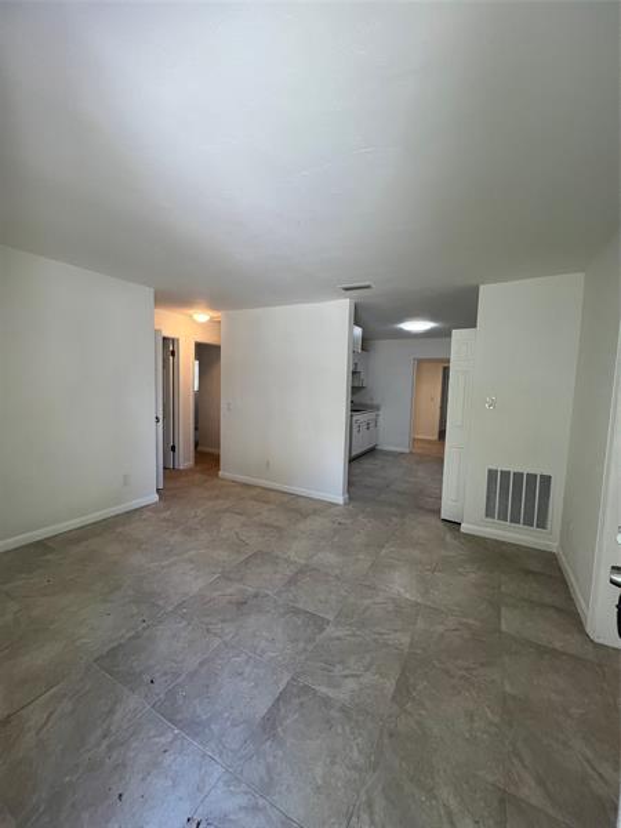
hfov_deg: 89.9
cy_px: 414
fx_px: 311
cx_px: 310
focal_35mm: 13
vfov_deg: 106.2
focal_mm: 1.57
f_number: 1.8
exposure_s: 1/120
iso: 100
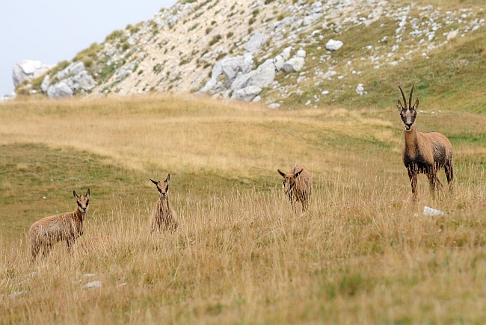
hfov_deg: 12.4
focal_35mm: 165
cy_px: 162
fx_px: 2230
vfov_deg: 8.3
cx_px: 243
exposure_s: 1/500
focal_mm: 165
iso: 320
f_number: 11
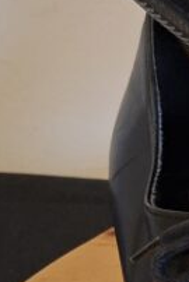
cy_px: 258
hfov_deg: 9.5
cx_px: 511
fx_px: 951
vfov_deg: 16.7
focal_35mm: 121
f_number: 1.8
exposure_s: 1/25
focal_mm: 5.54
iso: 800
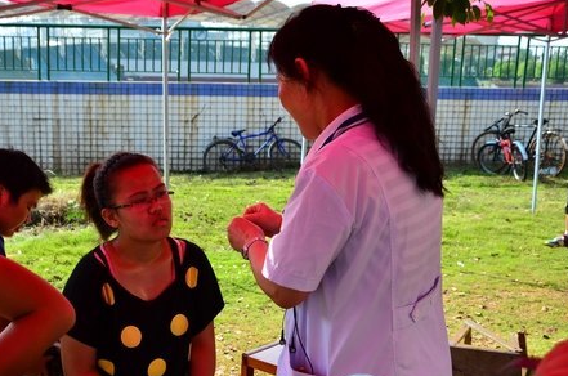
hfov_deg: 40.1
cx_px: 207
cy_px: 226
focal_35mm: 49
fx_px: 771
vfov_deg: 27.3
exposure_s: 1/400
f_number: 6.3
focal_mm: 24
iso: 200
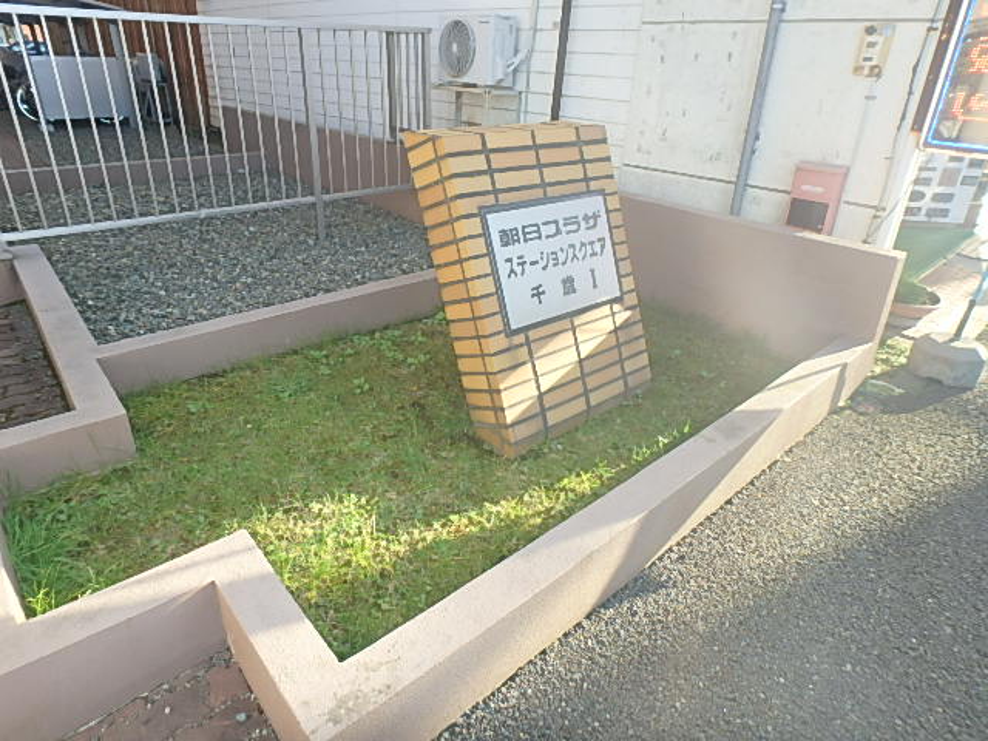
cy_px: 370
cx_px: 494
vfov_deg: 63.4
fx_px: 599
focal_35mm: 21
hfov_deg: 79.0
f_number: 3.5
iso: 125
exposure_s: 1/125
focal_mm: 3.7
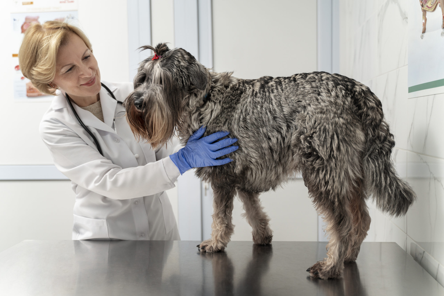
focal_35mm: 37
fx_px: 456
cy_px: 148
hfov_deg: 51.9
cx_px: 222
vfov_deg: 36.0
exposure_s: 1/320
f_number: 2.8
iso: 640
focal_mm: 37
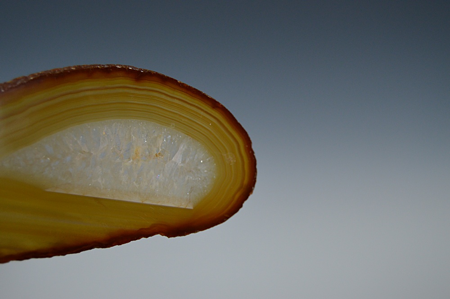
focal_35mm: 82
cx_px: 225
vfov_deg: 16.5
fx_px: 1030
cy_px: 150
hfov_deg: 24.6
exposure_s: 1/60
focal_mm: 55
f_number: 5.6
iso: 800
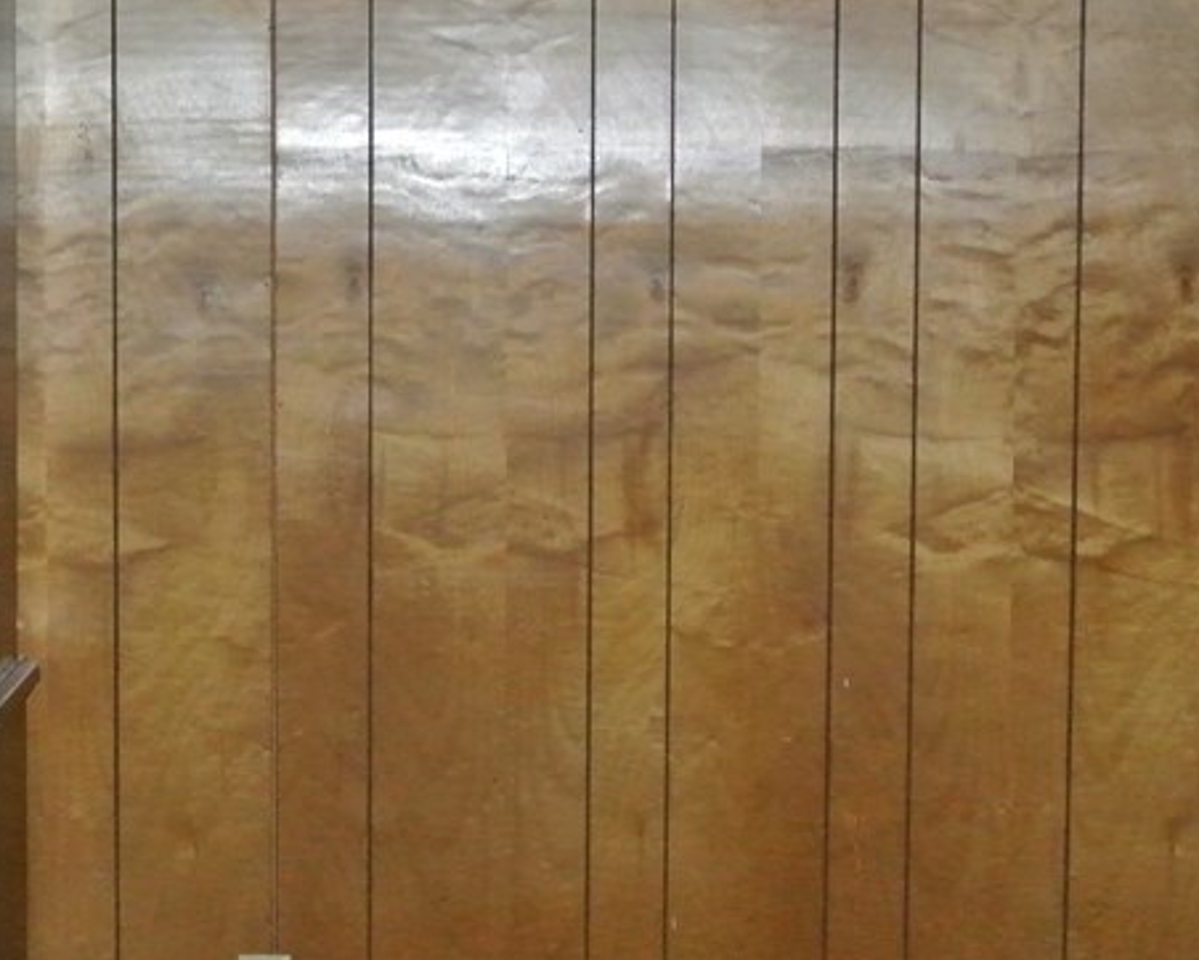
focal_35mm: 90
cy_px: 400
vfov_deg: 17.1
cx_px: 146
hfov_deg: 20.9
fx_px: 3195
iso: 3200
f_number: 4.2
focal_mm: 15.1
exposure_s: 1/60
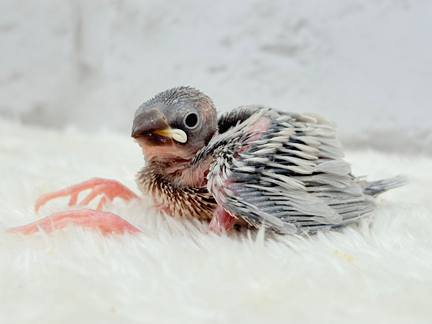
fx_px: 649
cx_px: 216
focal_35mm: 52
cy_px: 162
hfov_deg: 36.8
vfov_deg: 28.0
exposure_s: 1/100
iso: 64
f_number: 1.6
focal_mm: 5.96
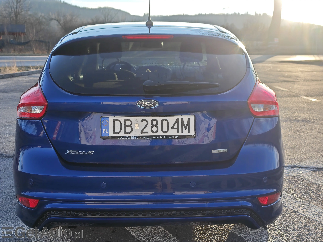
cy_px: 121
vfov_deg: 31.5
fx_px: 429
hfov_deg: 41.2
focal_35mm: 46
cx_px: 162
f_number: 2
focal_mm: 8.72
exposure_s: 1/799
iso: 50
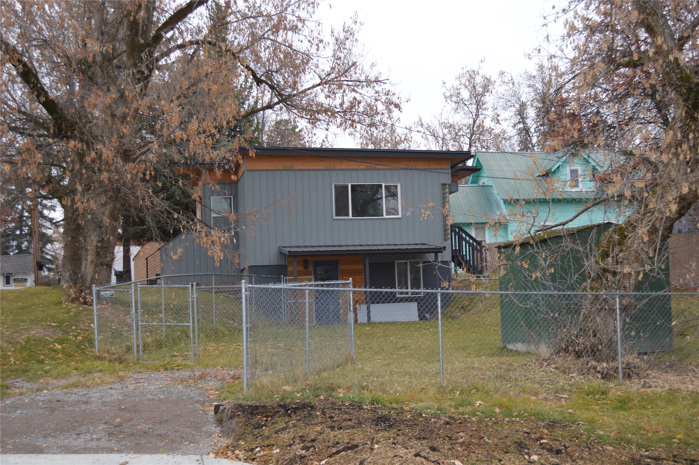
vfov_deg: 28.0
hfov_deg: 41.1
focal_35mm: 48
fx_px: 931
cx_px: 350
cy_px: 232
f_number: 4.8
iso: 400
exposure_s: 1/125
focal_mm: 32
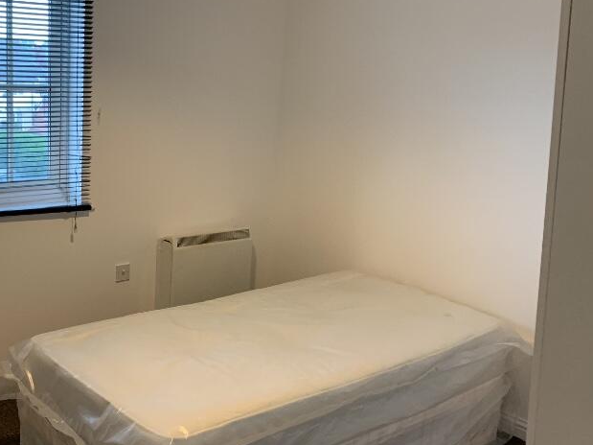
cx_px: 160
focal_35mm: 43
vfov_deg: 33.6
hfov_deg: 42.7
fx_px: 736
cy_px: 202
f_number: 1.8
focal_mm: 4.25
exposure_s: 1/60
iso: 100
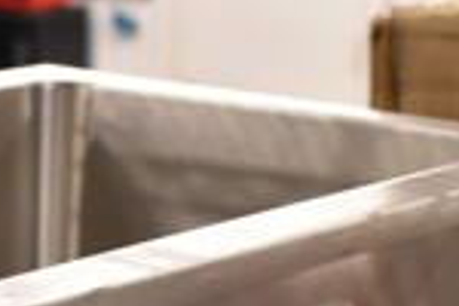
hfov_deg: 12.2
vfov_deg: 8.0
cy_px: 545
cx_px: -70
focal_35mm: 165
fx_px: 2104
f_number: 4
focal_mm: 27
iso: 2500
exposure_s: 1/125
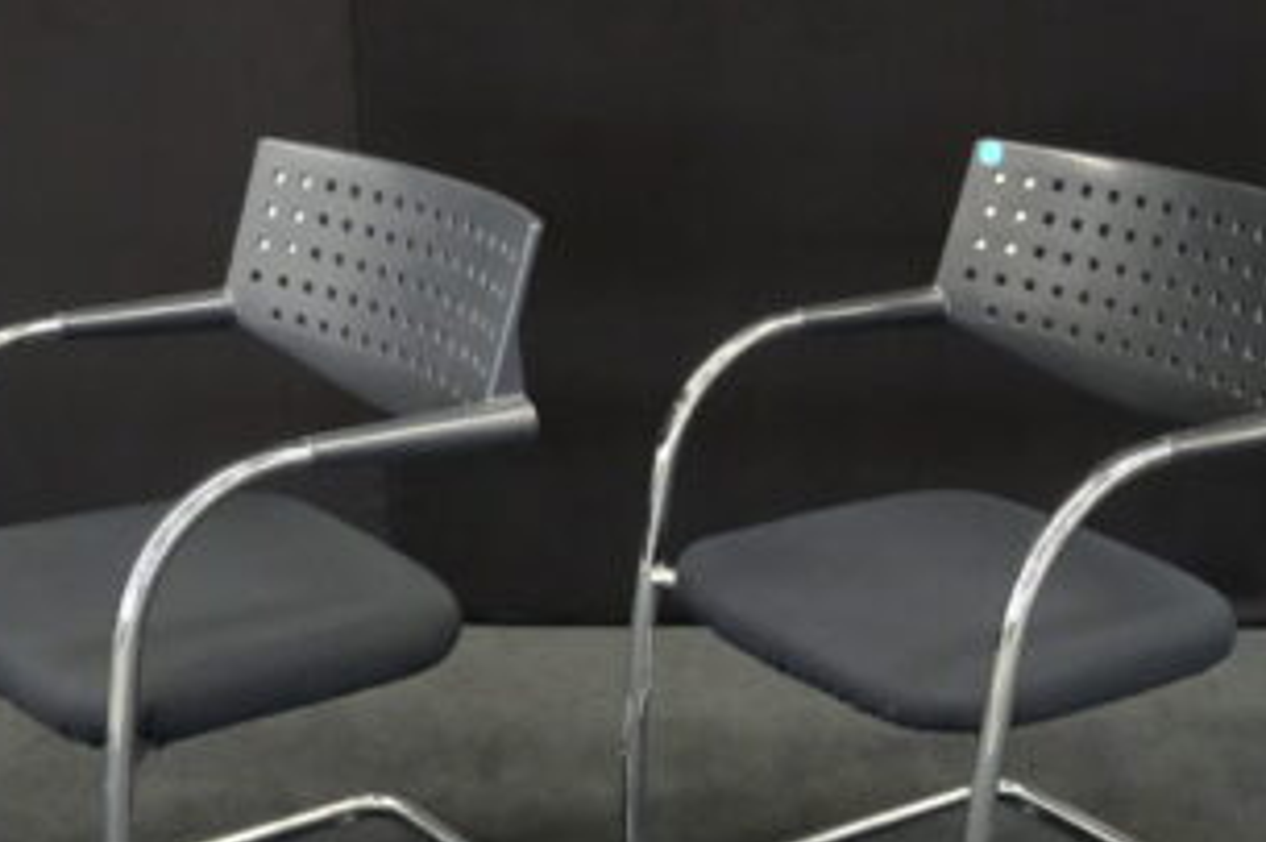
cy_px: 622
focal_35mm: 63
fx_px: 2214
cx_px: 656
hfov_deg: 31.9
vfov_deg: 21.4
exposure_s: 1/160
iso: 12800
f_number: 4
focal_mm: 32
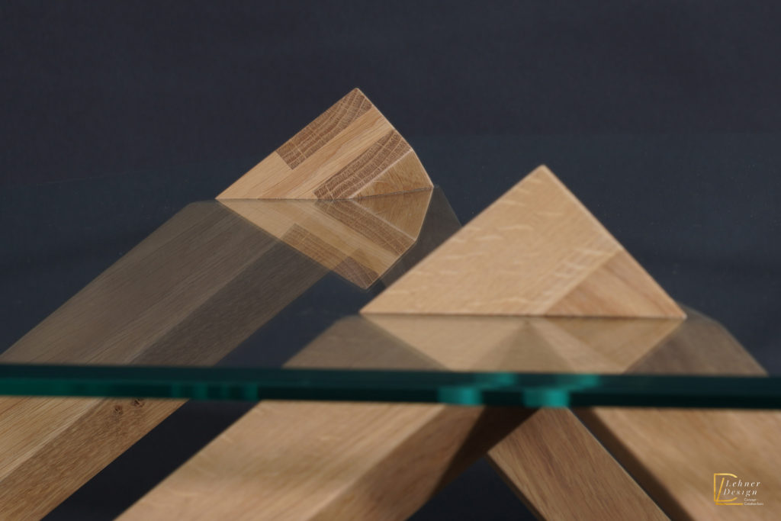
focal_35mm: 70
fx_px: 1519
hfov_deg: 28.8
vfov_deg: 19.5
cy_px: 260
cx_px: 390
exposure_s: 1/1.6
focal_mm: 70
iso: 200
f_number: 9
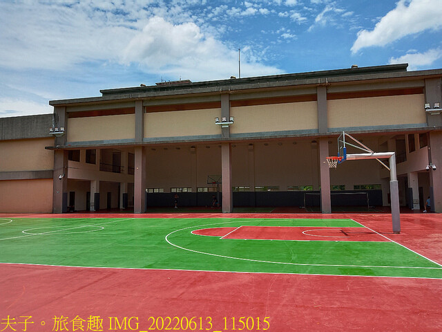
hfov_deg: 69.4
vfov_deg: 54.9
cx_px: 221
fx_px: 319
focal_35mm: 25
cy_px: 166
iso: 100
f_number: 2
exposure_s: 1/829
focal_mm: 3.87
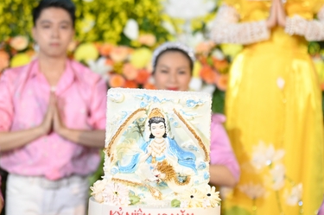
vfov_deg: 6.6
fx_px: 1870
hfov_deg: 9.9
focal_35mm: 208
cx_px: 156
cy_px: 128
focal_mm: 120
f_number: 4
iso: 4000
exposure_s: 1/250
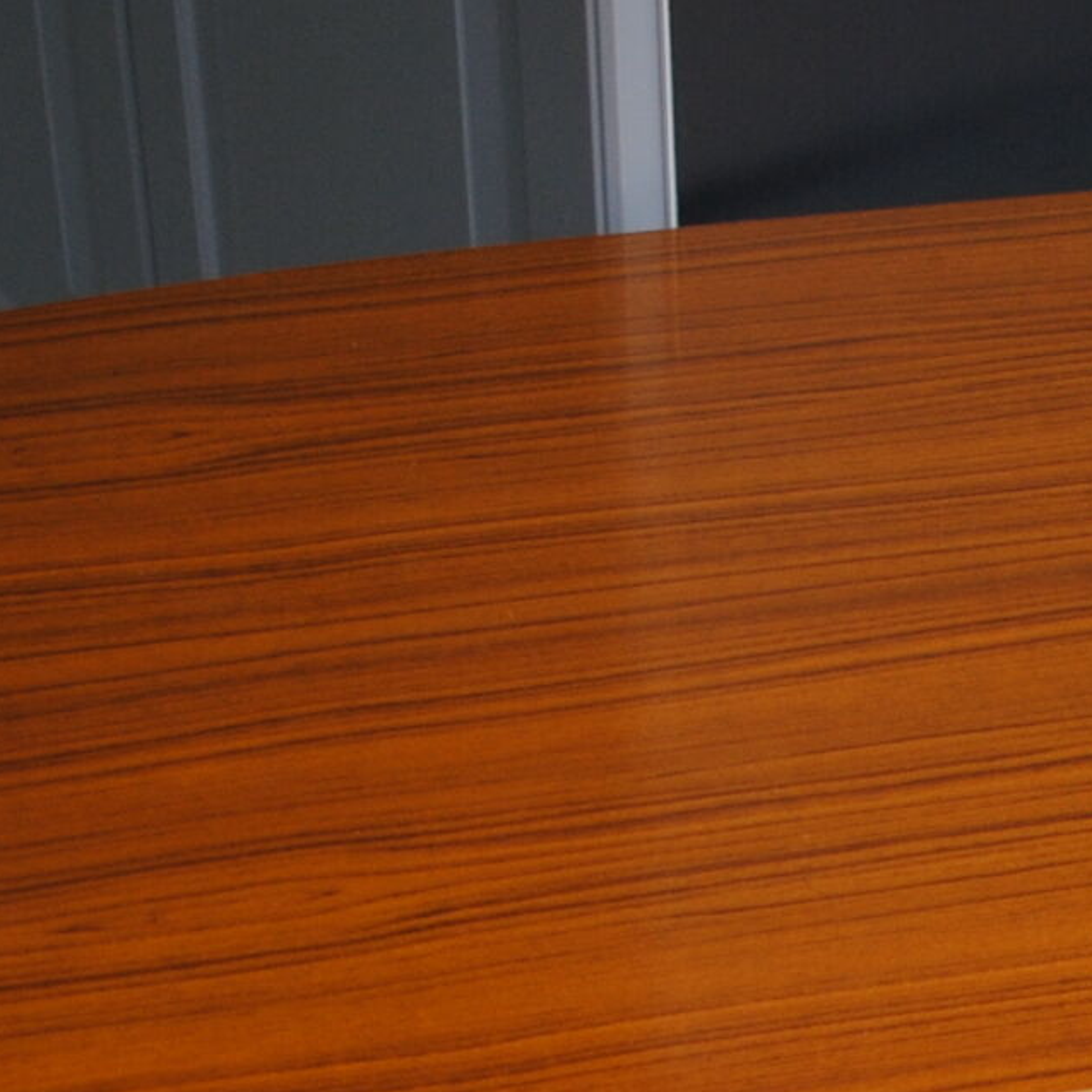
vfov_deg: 14.4
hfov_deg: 14.4
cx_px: 1400
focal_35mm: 116
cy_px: 1431
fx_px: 4140
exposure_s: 1/50
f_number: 3.8
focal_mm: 20
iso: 200
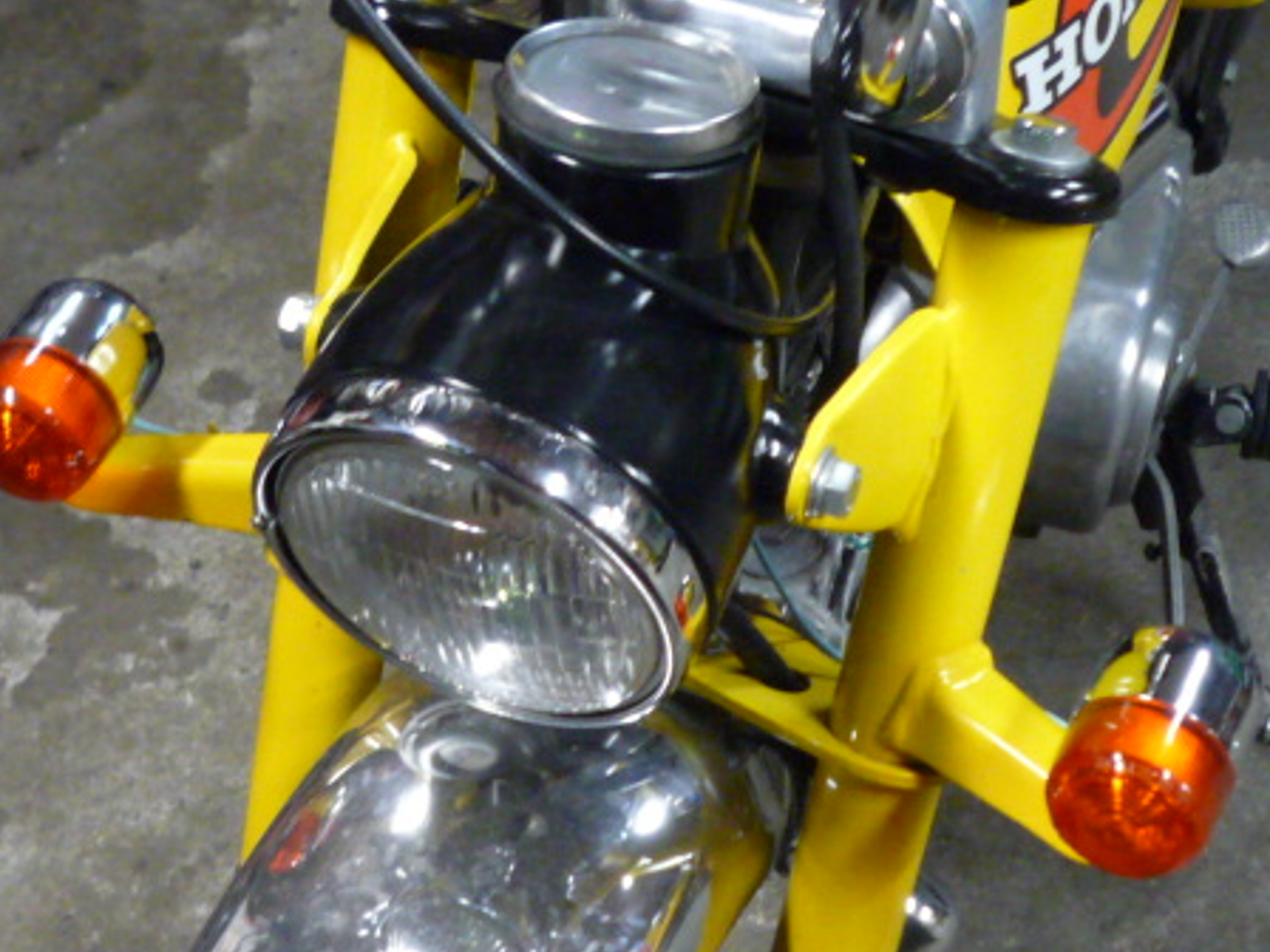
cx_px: 607
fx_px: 2568
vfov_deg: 21.0
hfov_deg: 27.8
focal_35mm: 70
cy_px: 575
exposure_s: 1/13
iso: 400
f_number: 2.9
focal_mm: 4.9
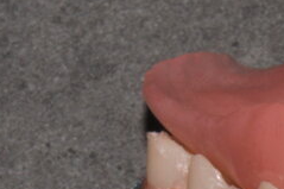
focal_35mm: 482
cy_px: 127
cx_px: 513
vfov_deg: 2.8
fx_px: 3799
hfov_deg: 4.2
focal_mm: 85
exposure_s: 1/60
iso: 320
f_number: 36
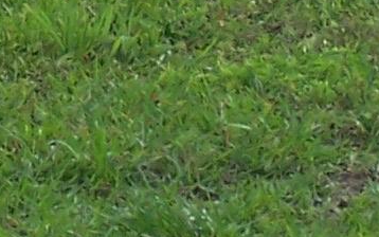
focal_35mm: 625
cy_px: -634
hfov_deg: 3.3
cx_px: -202
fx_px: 6458
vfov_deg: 2.1
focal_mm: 13.7
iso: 80
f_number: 3.2
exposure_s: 1/320
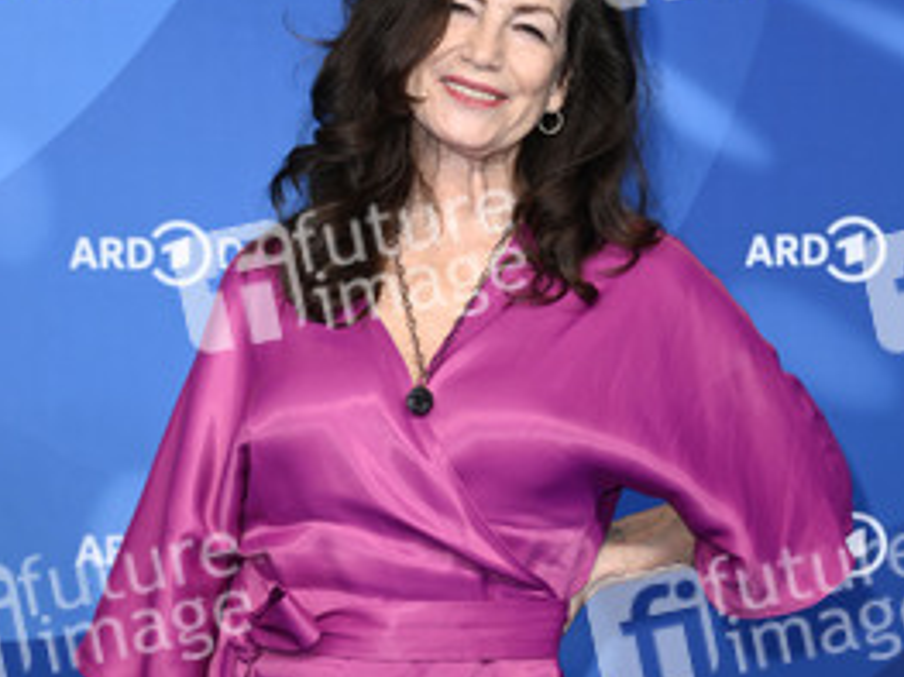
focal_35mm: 146
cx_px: 450
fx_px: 3811
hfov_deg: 13.5
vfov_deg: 10.1
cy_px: 443
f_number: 5.6
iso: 1000
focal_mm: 100
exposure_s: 1/250
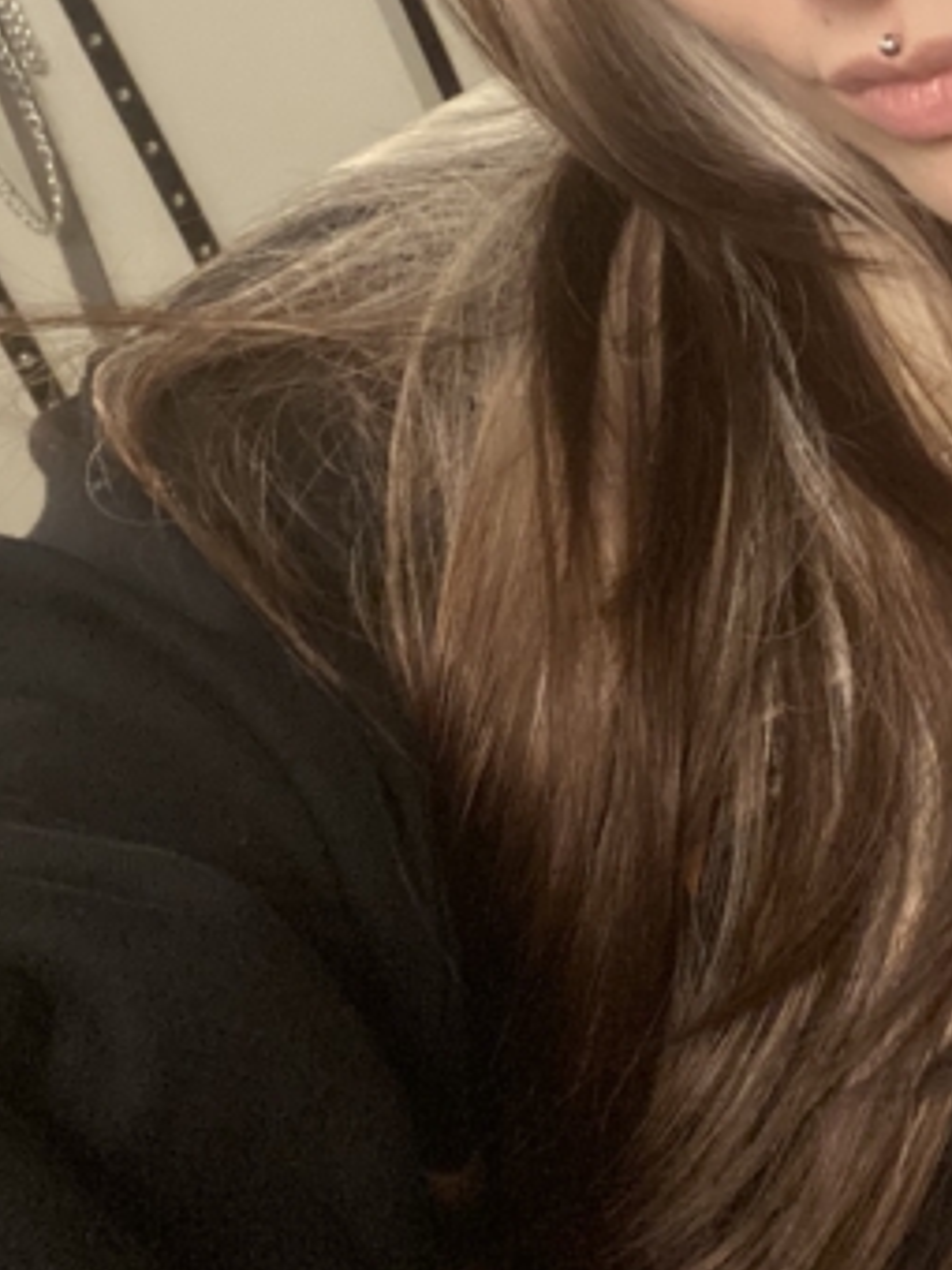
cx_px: 836
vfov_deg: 30.6
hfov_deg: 23.8
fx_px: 2200
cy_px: 101
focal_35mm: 60
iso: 400
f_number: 2.2
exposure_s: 1/33
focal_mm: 2.71
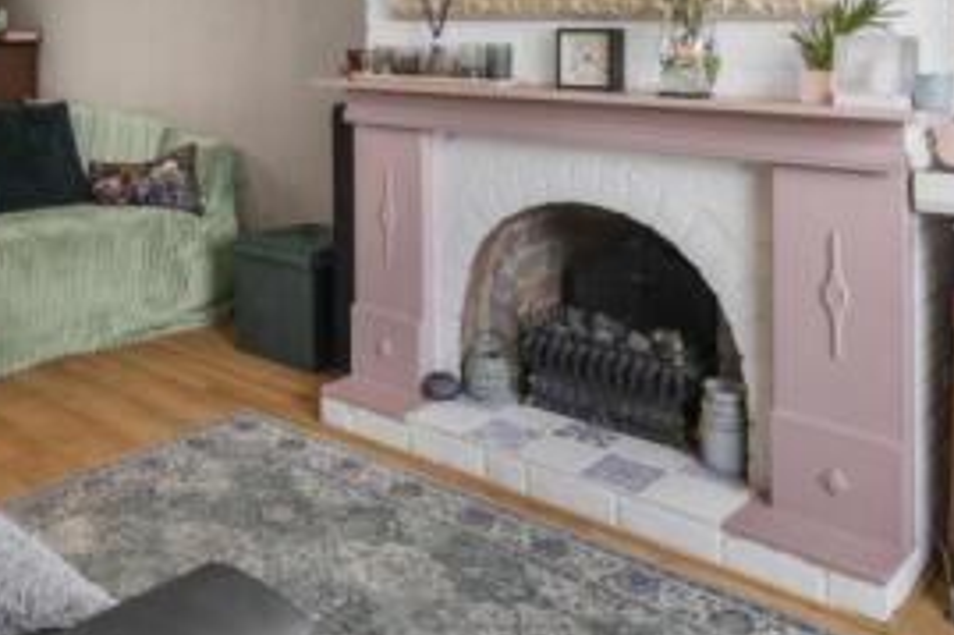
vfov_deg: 31.9
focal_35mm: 39
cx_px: 261
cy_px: 23
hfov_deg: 48.0
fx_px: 1033
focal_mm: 16
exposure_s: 1/1.67
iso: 320
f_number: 8
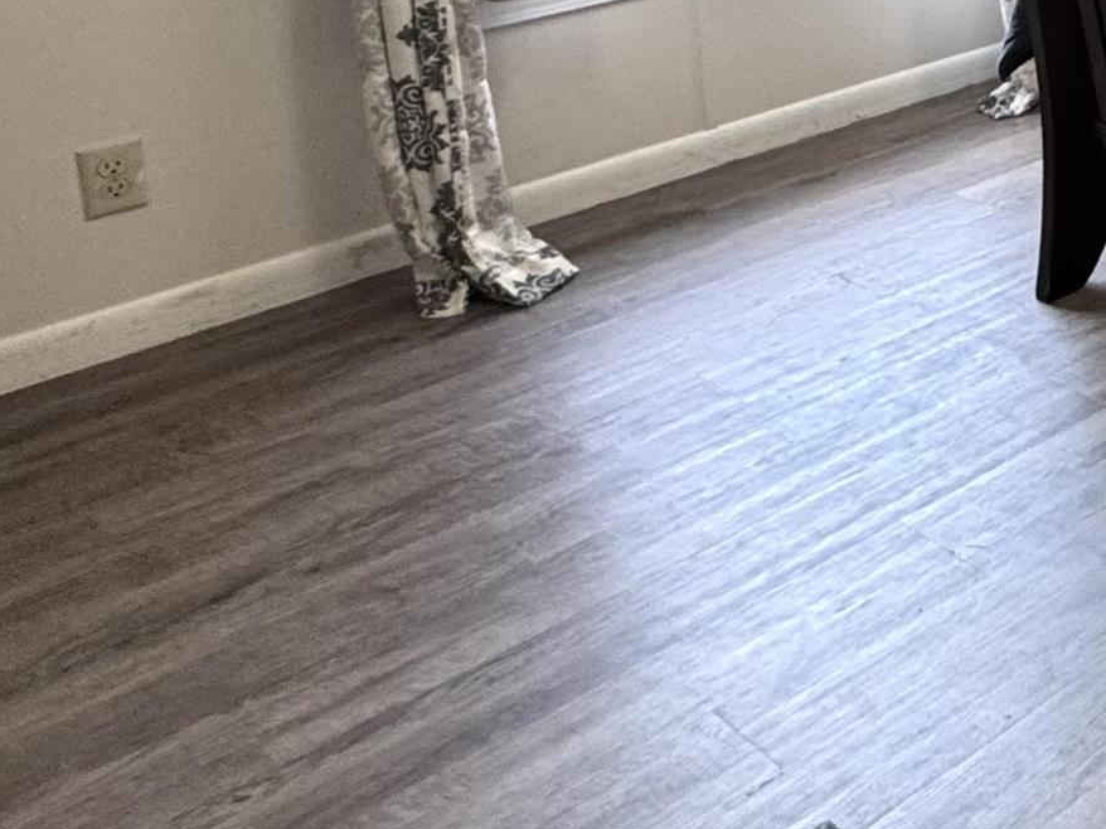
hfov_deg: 25.8
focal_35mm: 49
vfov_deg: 25.5
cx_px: 1751
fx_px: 1565
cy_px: -254
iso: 200
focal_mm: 2.22
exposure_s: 1/60
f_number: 2.2
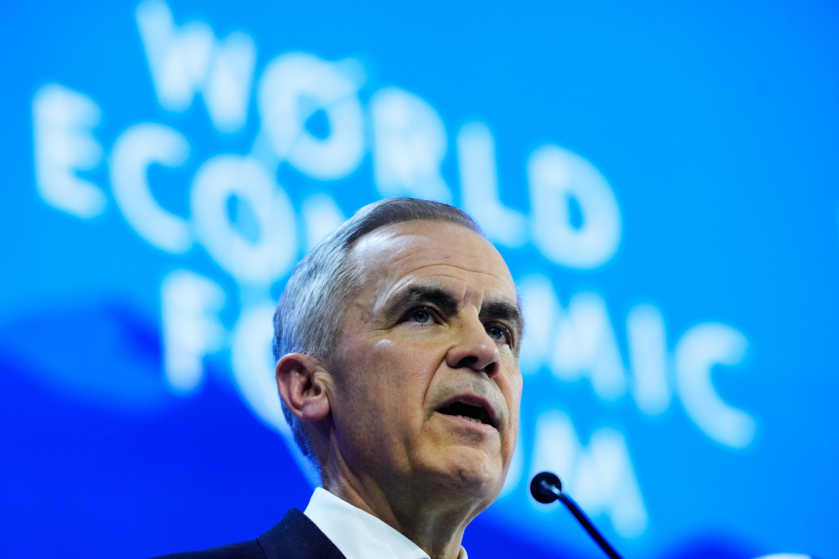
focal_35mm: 300
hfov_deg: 6.9
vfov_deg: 4.6
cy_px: 280
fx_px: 6991
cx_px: 420
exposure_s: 1/320
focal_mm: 300
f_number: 5
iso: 2000
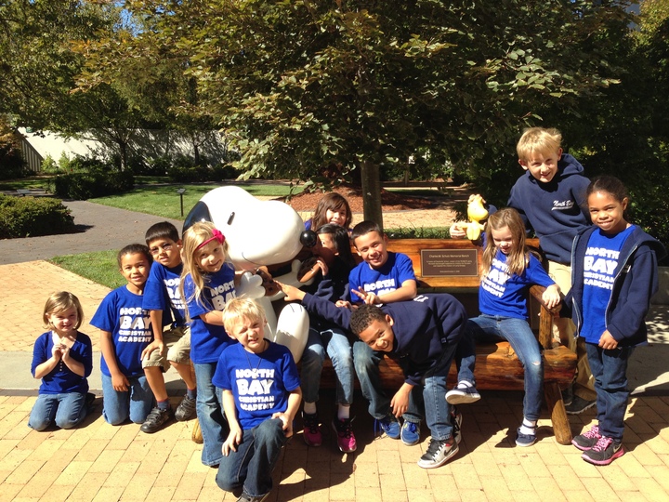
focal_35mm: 33
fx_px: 638
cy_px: 251
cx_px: 334
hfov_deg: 55.4
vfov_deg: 42.9
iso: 50
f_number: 2.4
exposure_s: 1/809
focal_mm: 4.12
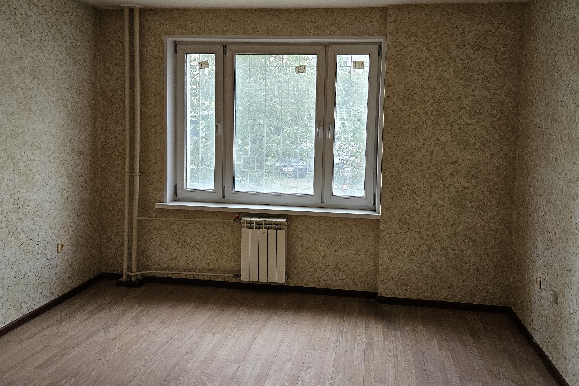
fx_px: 466
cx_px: 310
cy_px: 163
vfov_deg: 44.8
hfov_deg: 63.6
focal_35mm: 29
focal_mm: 5.4
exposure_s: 1/100
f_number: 1.8
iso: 250
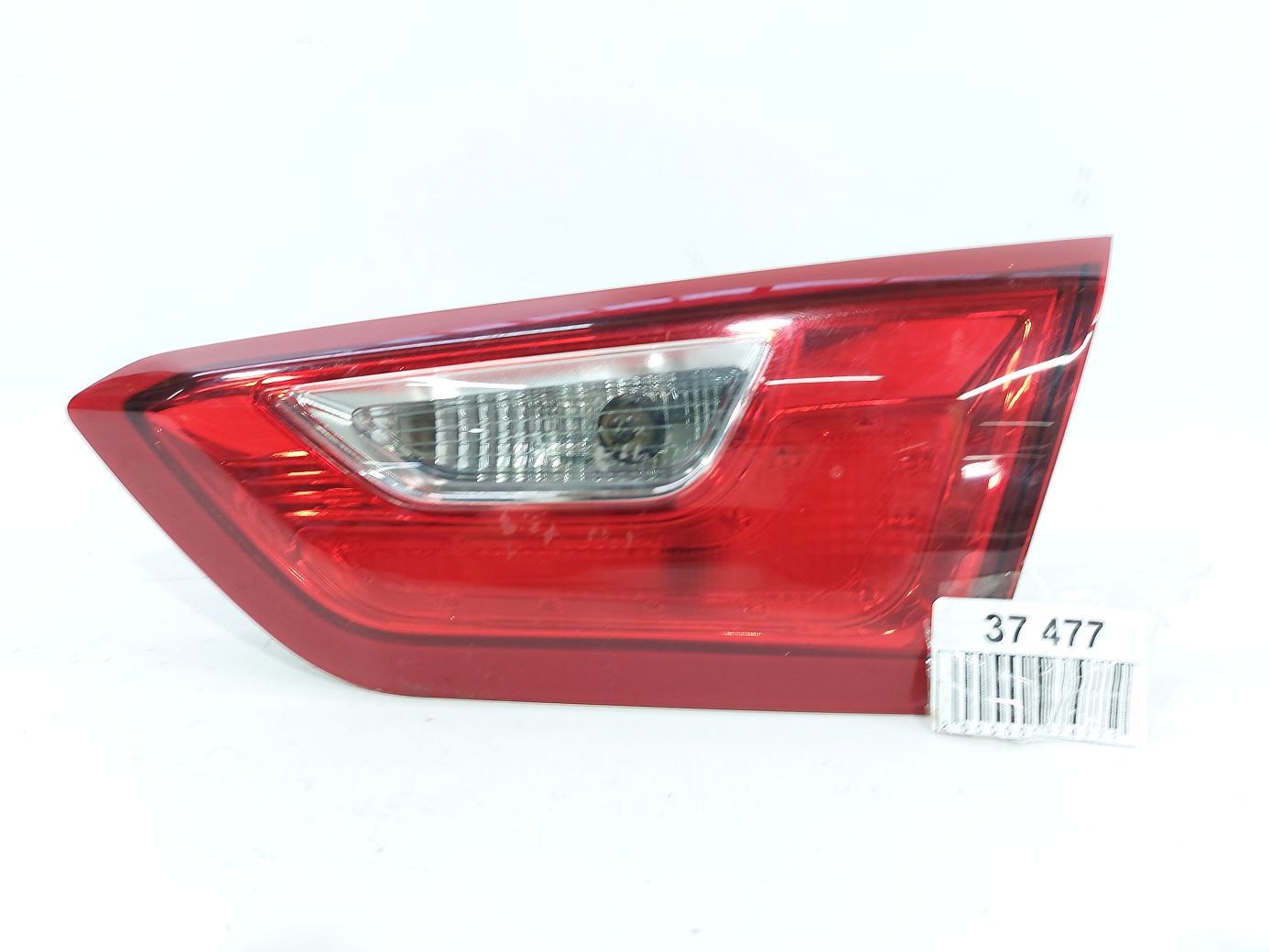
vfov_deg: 56.8
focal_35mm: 24
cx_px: 635
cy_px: 476
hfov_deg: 71.6
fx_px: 880
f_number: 1.8
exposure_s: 1/50
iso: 125
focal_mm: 5.23
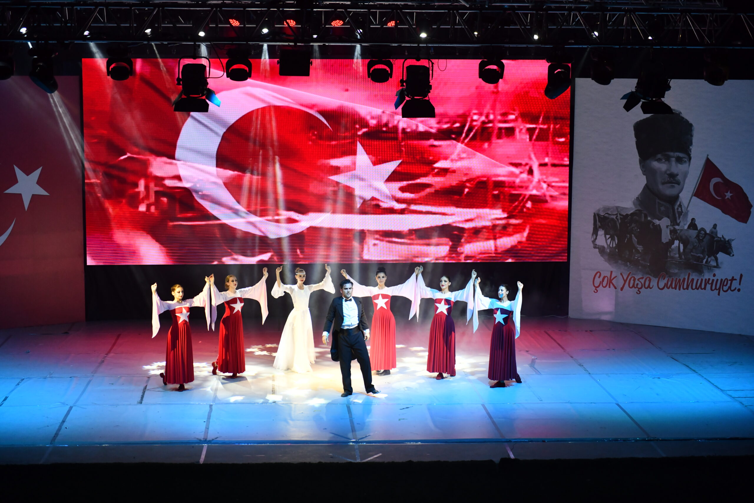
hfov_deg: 28.8
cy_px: 252
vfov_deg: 19.5
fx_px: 1466
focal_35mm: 70
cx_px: 377
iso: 1250
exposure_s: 1/200
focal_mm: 70
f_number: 2.8
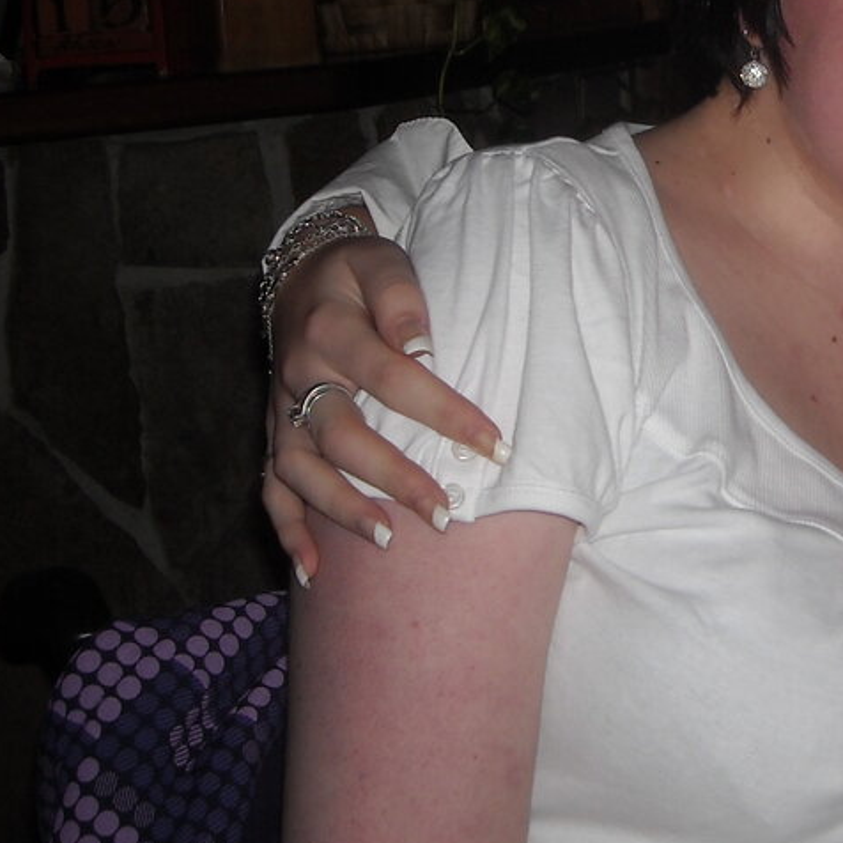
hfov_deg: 20.7
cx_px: 1013
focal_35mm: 78
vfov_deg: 21.9
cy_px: 151
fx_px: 2149
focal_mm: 5.7
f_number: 2.8
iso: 64
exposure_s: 1/60
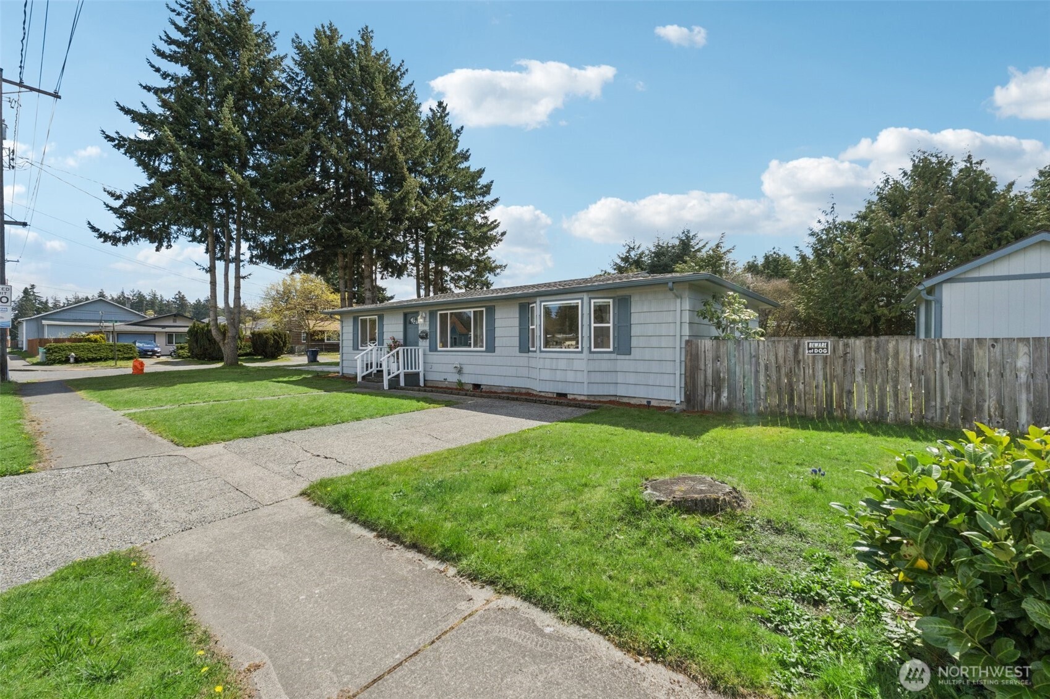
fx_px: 437
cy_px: 350
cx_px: 525
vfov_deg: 77.3
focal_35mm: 15
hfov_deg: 100.4
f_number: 10
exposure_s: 1/250
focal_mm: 10
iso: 250
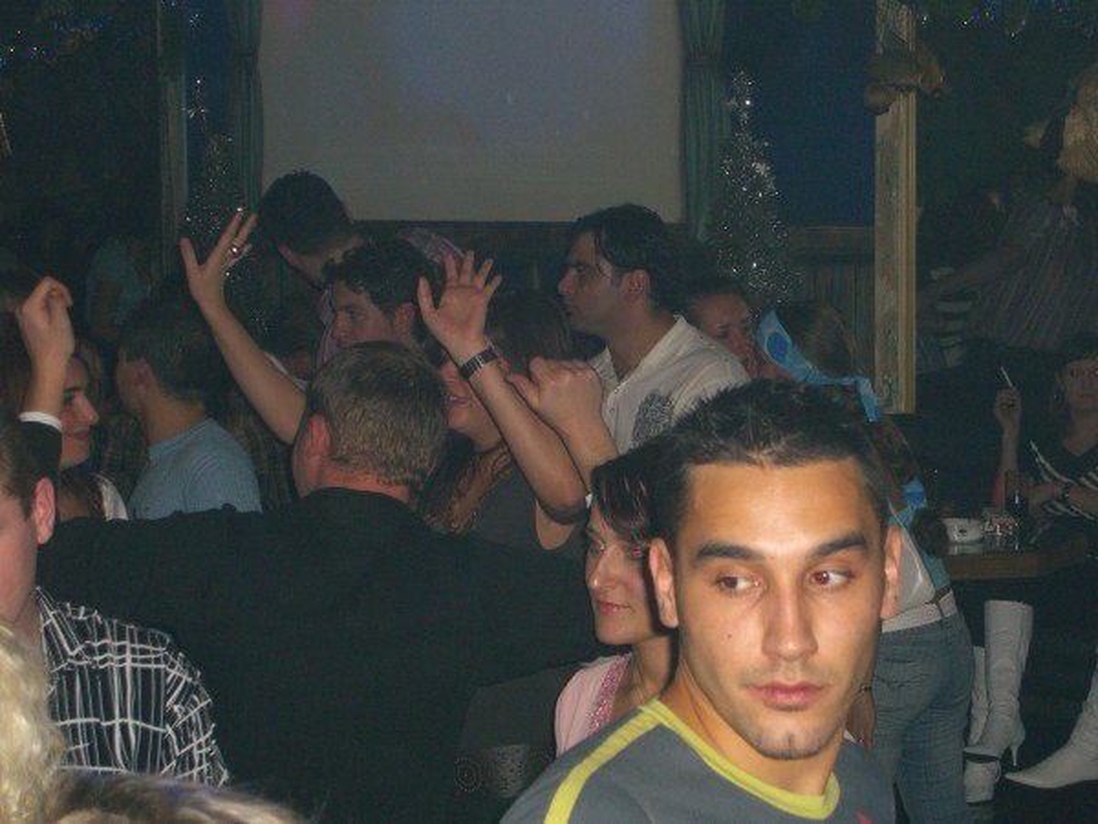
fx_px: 2538
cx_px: 549
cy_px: 412
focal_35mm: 80
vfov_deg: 18.4
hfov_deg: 24.4
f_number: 4.4
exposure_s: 1/60
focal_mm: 16.6
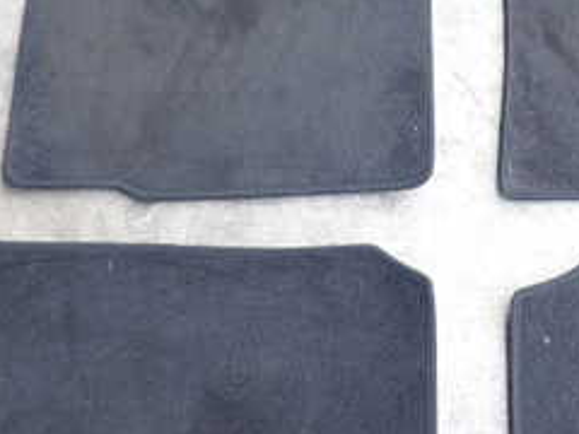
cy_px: 113
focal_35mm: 80
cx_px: 466
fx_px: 1338
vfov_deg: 18.3
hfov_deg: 24.0
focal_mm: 5.79
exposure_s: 1/160
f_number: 2.4
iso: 100
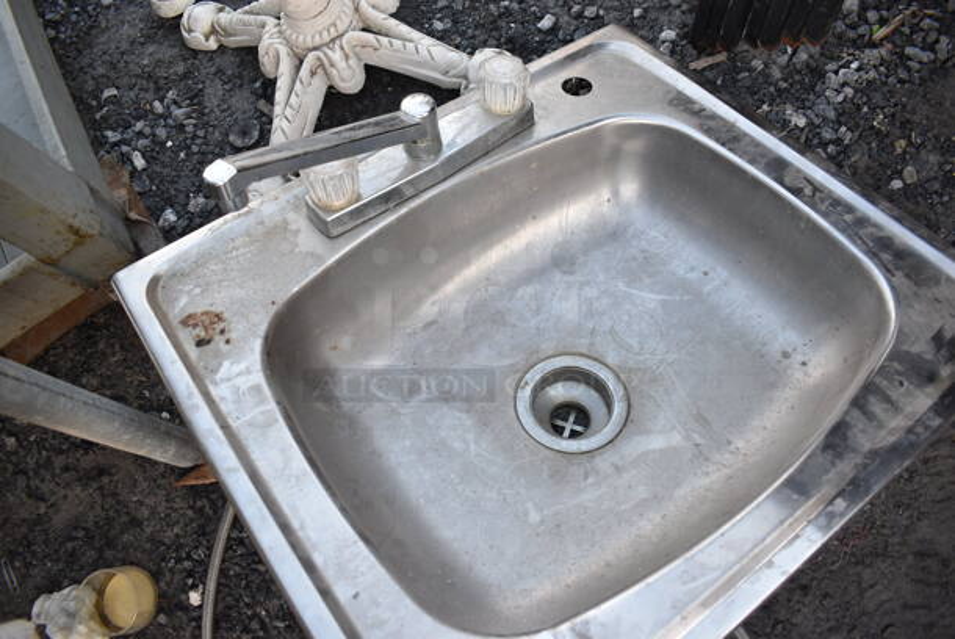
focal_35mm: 27
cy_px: 320
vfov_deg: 48.0
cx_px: 478
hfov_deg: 67.3
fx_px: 717
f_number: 5.6
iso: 400
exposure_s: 1/100
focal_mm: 18
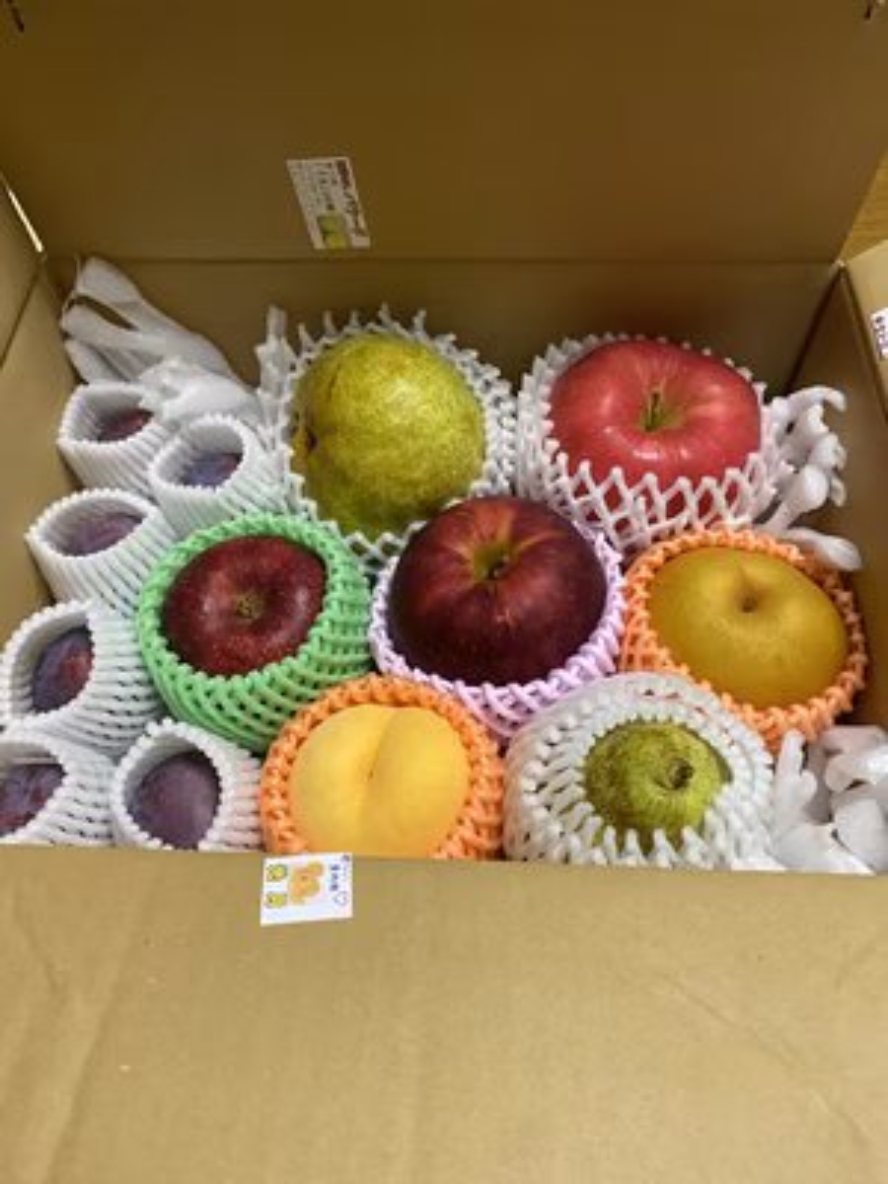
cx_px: 444
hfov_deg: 53.1
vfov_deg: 67.3
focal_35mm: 26
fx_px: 889
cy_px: 592
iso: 400
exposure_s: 1/59
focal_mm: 4.25
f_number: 1.8
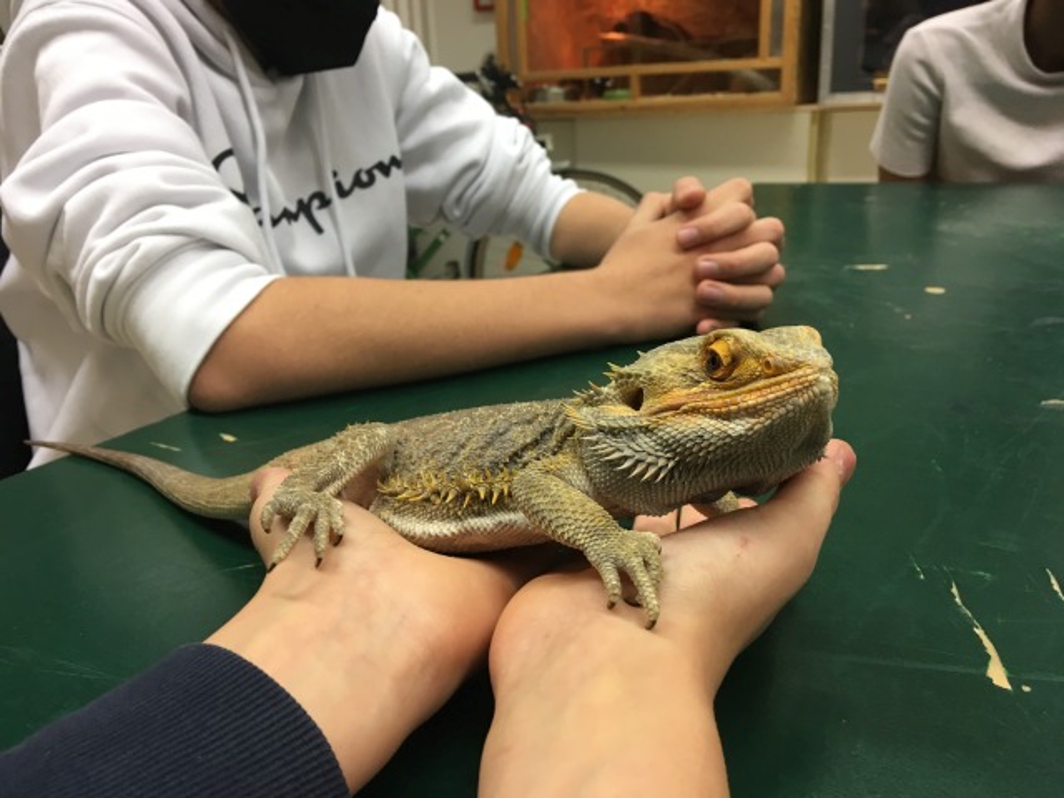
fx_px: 891
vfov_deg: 48.2
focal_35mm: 29
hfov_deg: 61.7
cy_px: 399
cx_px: 532
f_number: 2.2
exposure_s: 1/33
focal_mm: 4.15
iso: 100
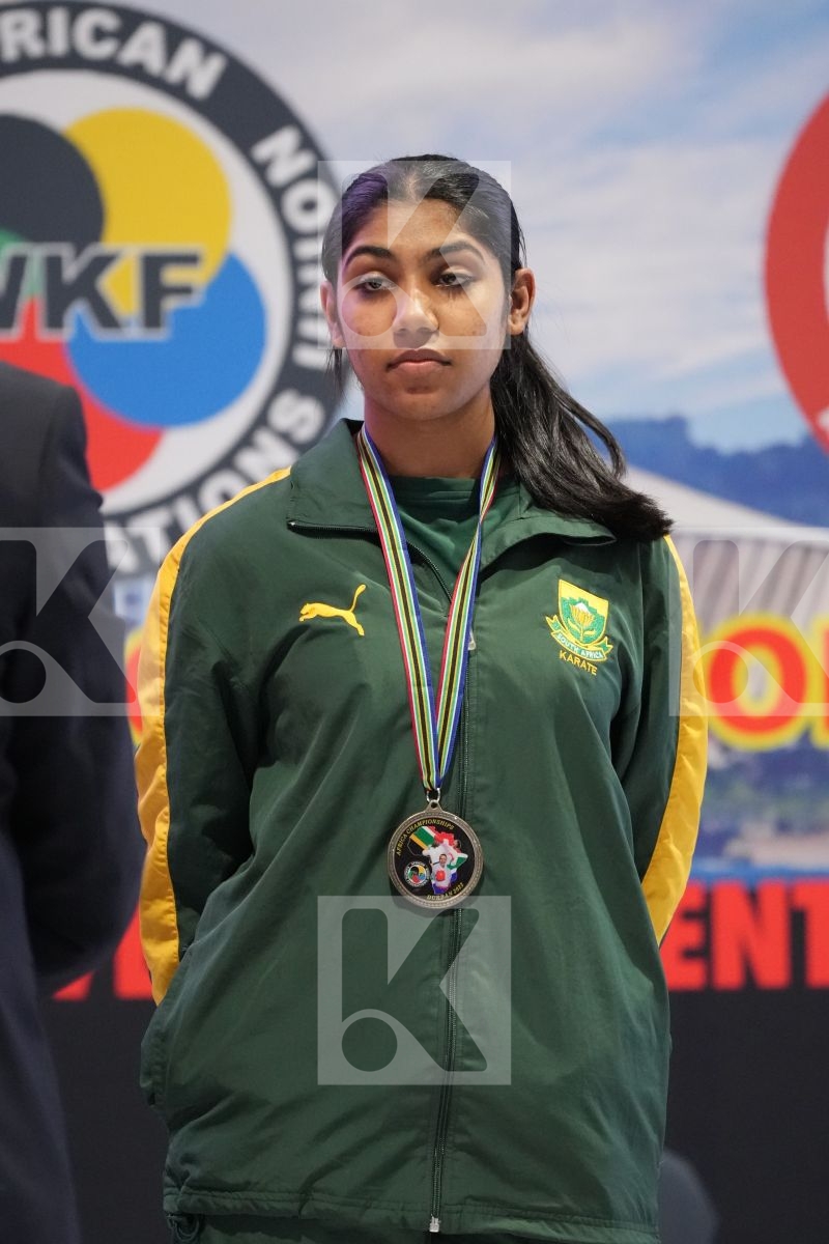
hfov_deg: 4.6
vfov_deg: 6.9
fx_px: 10362
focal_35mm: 300
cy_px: 622
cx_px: 414
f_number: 2.8
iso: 5000
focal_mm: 200
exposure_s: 1/250
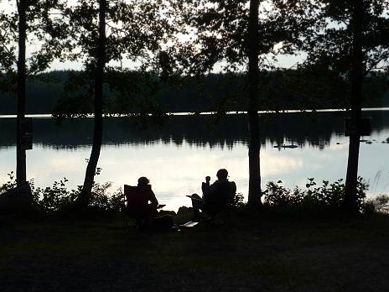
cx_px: 187
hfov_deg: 24.7
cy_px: 151
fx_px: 888
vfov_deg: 18.7
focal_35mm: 79
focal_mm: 12.3
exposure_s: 1/800
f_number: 4.1
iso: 100
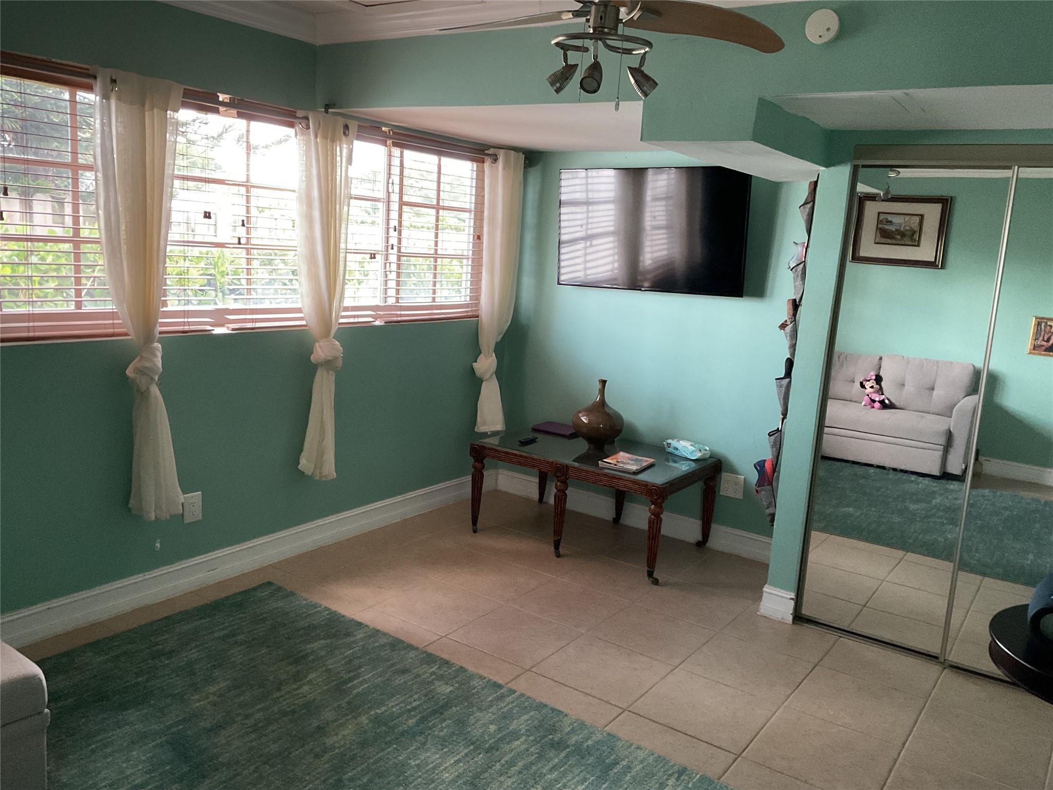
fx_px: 882
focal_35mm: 29
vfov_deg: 48.2
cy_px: 395
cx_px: 526
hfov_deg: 61.7
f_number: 1.8
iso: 250
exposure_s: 1/60
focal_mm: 3
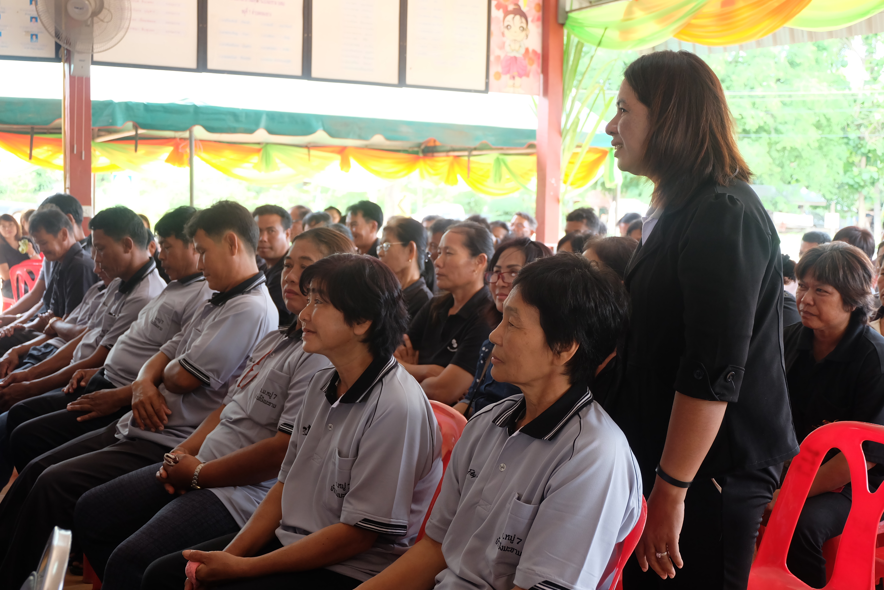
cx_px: 442
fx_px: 1031
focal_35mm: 42
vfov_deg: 31.9
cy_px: 295
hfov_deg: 46.4
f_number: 4.5
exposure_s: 1/60
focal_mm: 28.2
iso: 800
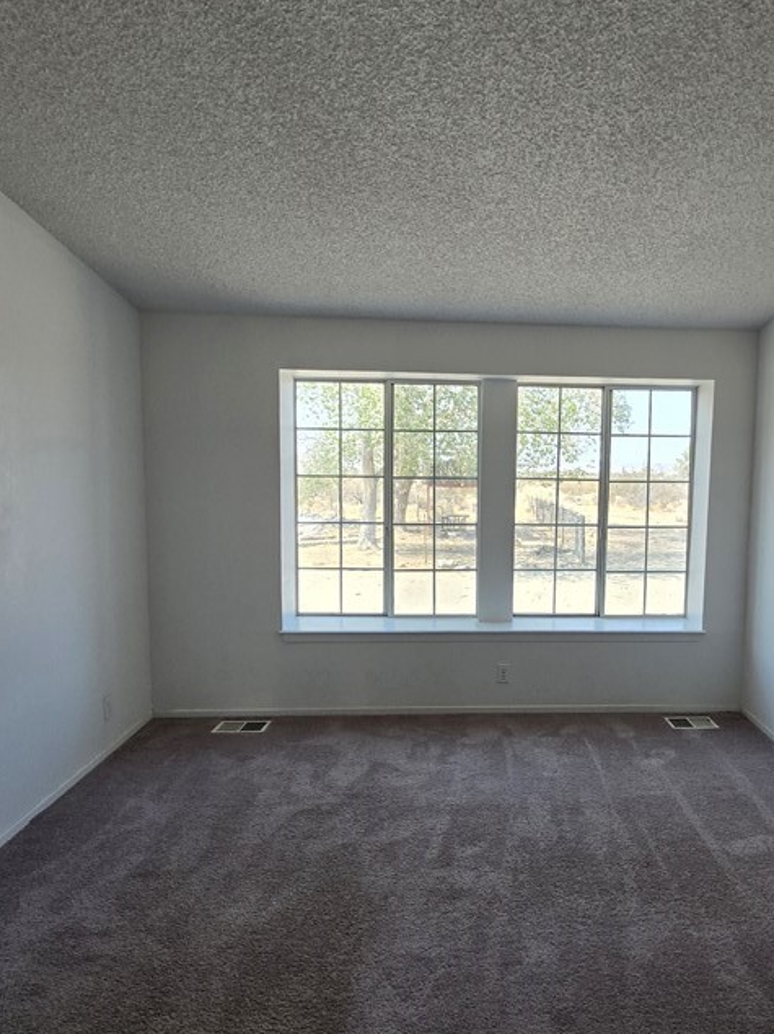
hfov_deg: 62.1
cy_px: 528
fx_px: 626
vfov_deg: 79.0
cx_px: 504
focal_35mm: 21
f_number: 2.2
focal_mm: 1.7
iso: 25
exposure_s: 1/159
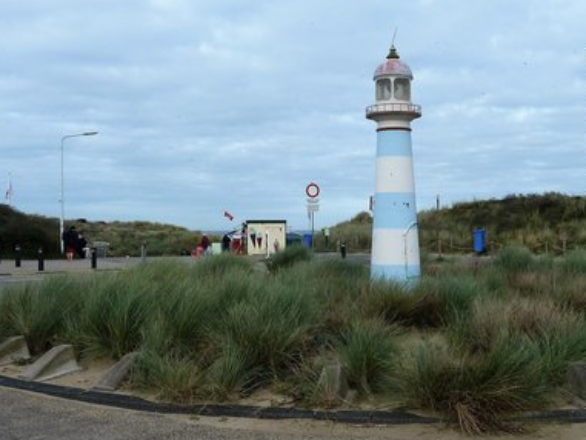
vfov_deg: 34.4
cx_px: 351
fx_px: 711
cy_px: 226
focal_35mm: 42
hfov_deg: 44.6
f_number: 4
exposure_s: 1/500
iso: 80
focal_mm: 4.1
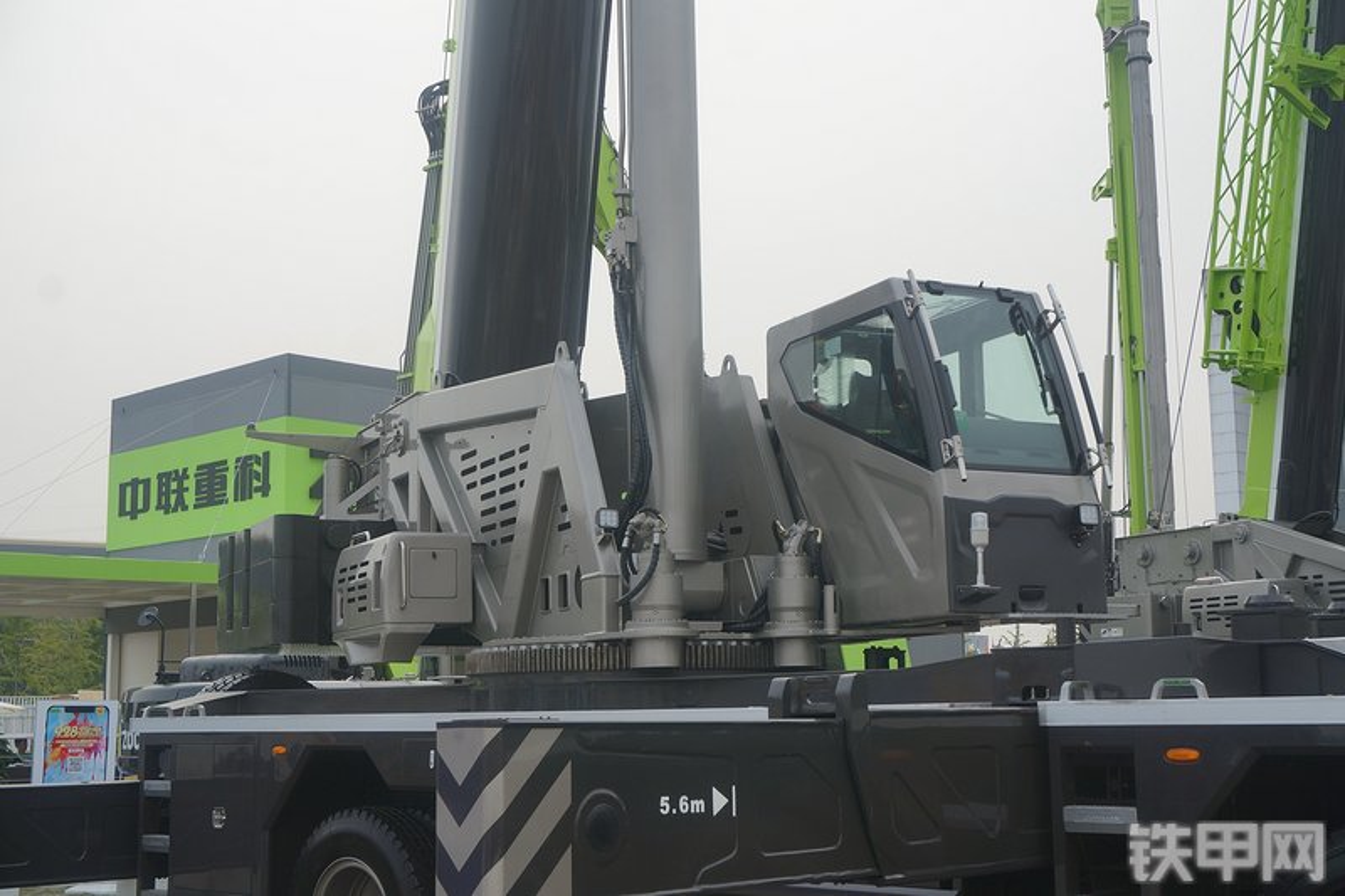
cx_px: 672
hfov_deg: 42.3
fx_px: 1737
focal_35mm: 46
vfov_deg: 28.9
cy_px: 448
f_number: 8
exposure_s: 1/200
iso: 100
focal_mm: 31
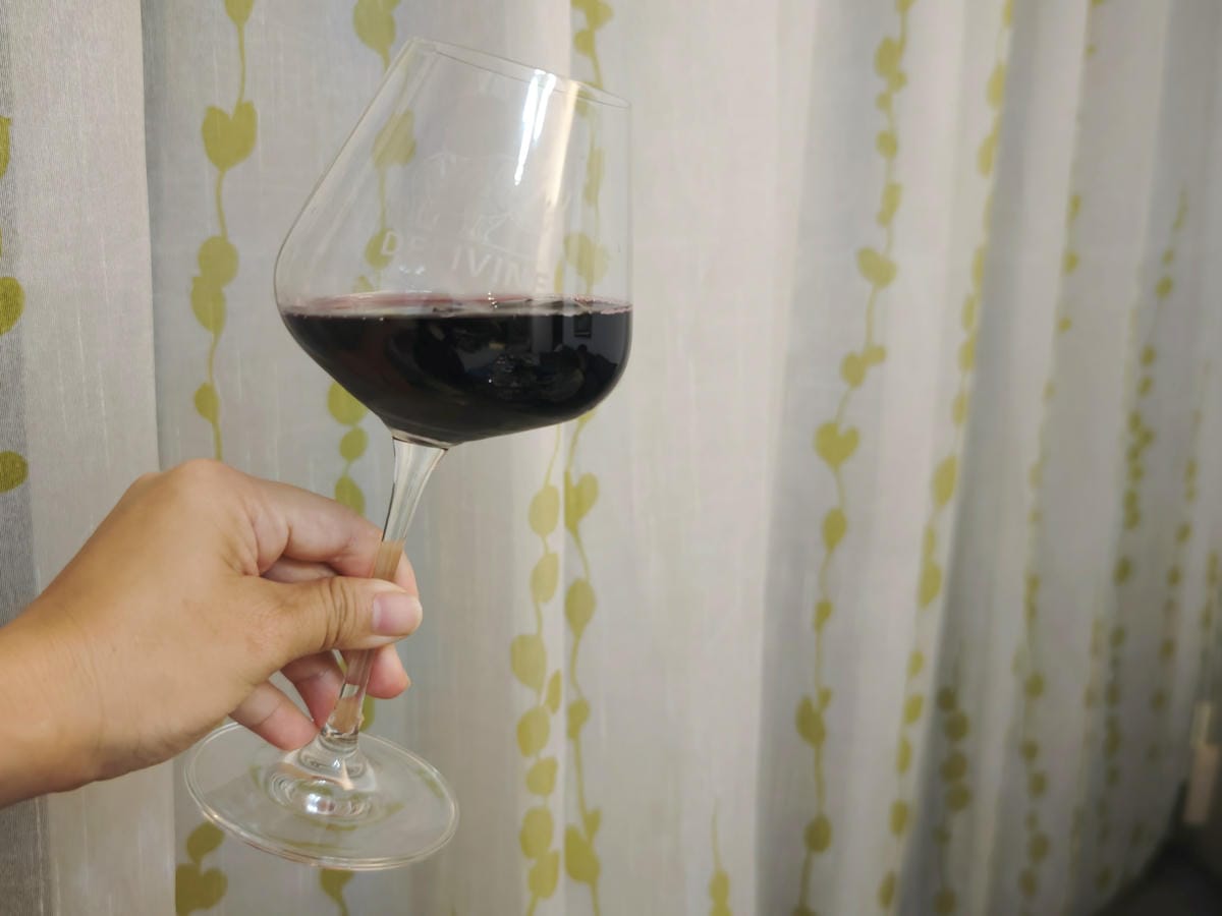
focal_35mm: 35
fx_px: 1236
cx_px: 611
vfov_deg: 40.7
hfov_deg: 52.6
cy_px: 458
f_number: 1.63
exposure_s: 1/60
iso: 800
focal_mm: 8.72
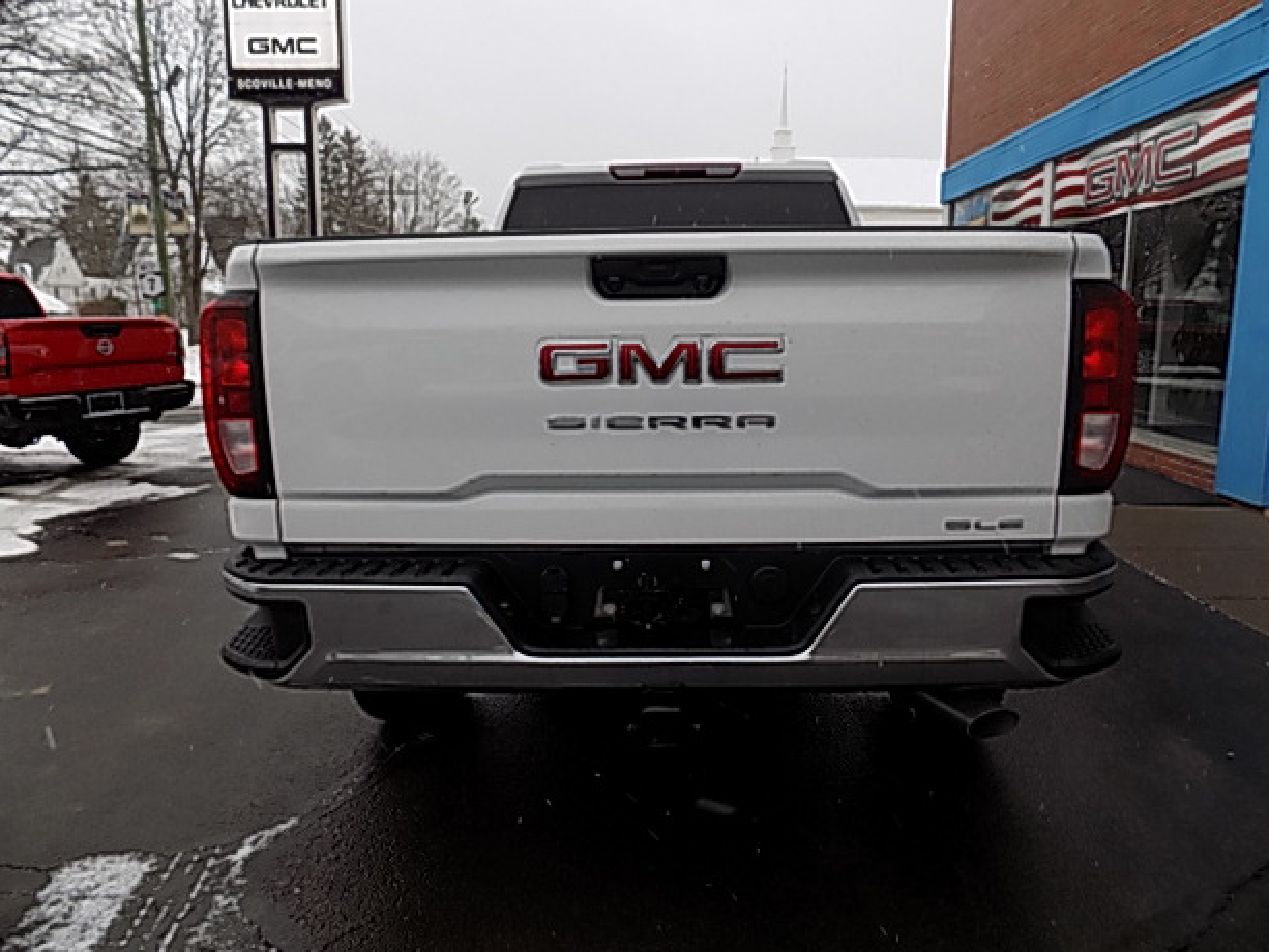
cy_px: 459
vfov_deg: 56.8
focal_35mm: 24
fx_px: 880
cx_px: 656
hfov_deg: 71.6
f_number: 3.1
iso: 80
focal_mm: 4
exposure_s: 1/100
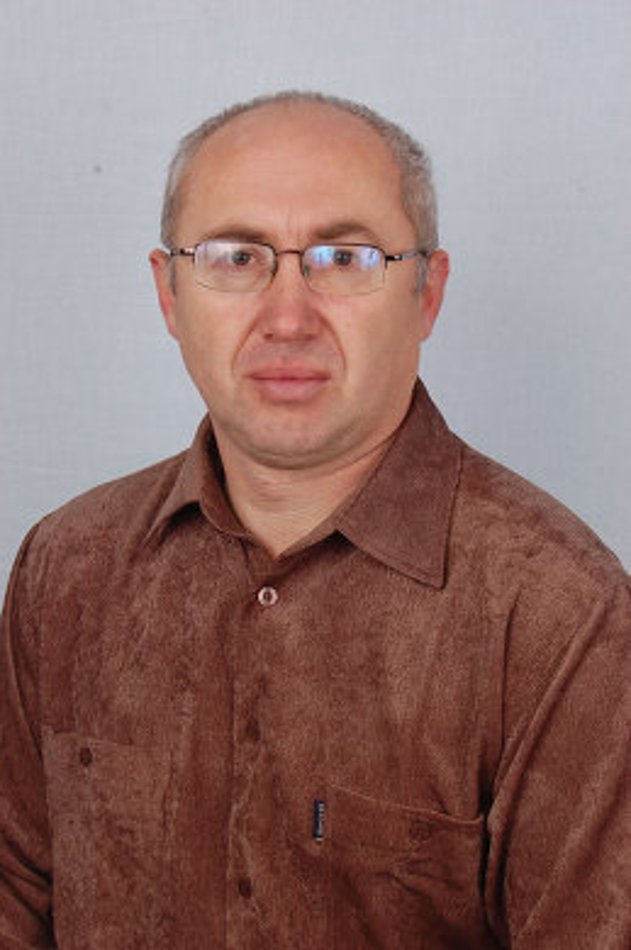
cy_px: 475
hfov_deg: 16.5
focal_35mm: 82
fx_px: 2175
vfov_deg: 24.6
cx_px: 316
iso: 200
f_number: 8
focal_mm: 55
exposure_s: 1/30
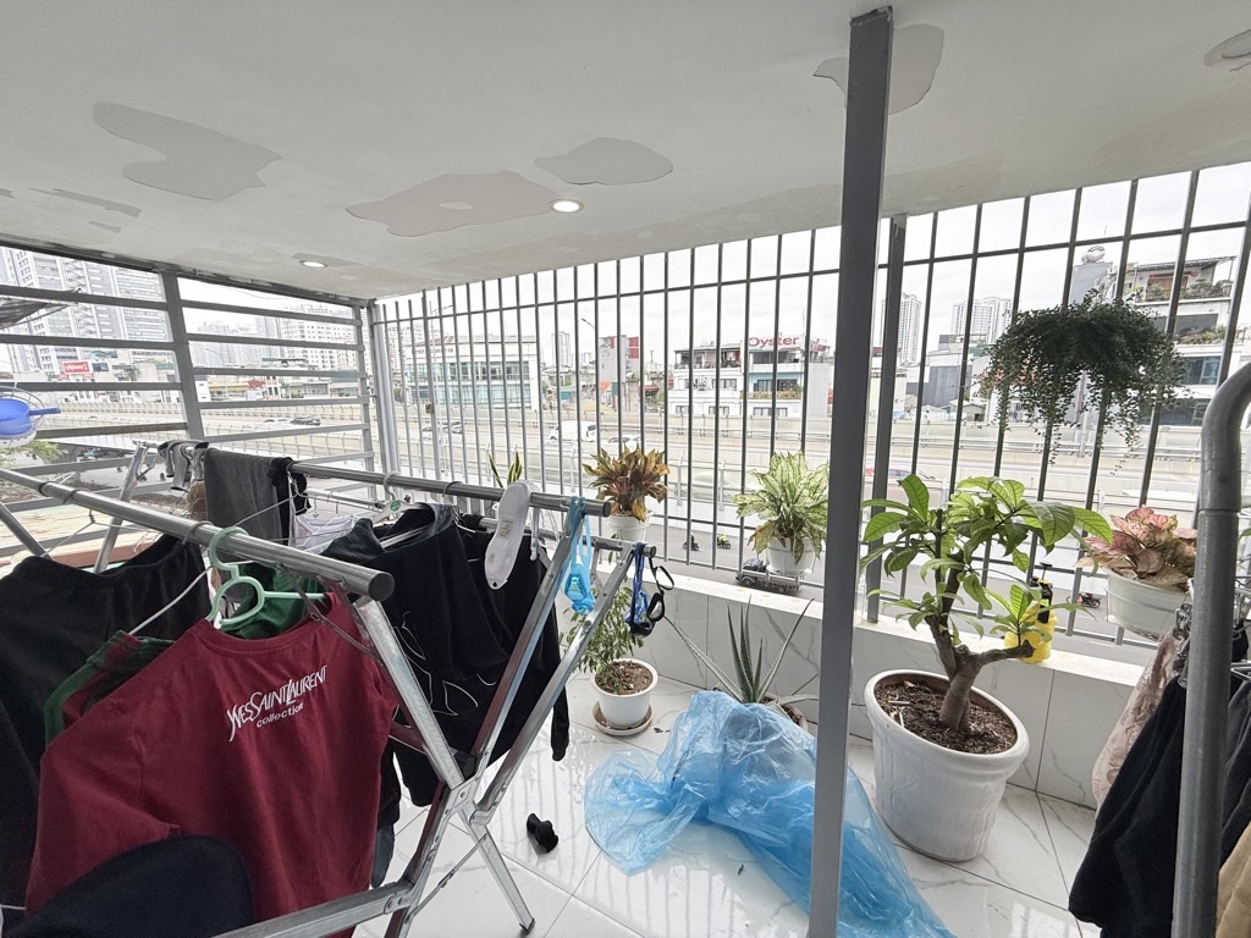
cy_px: 469
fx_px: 506
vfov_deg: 85.7
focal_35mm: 14
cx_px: 626
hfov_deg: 102.1
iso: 50
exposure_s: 1/346
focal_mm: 2.22
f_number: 2.2
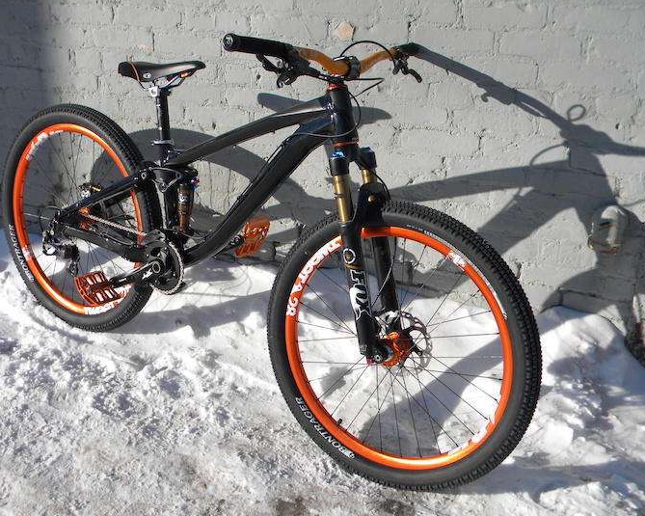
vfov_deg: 35.7
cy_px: 250
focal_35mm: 42
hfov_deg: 43.7
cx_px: 277
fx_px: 802
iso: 80
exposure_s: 1/321
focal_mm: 6.4
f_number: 7.4
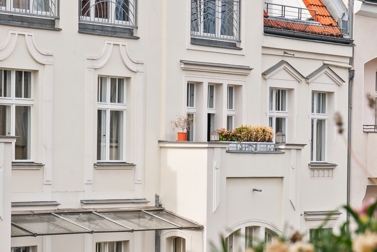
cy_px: 166
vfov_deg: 9.4
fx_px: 1529
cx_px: 260
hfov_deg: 14.0
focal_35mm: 146
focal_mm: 44
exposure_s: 1/25
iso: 200
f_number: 8
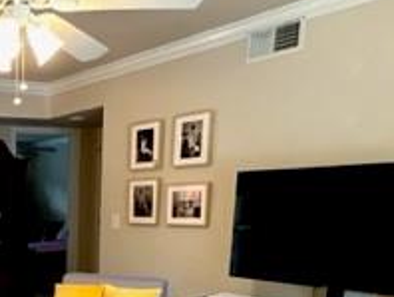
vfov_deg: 31.0
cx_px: -36
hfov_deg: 37.6
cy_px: 319
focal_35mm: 42
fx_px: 479
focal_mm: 1.57
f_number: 1.8
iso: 200
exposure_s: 1/60
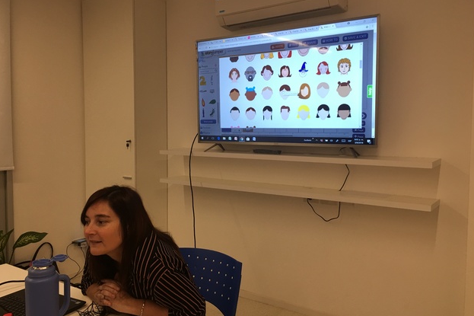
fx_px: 408
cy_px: 157
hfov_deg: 60.3
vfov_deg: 42.3
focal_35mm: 31
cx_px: 234
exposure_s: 1/33
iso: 50
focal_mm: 4.15
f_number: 2.2
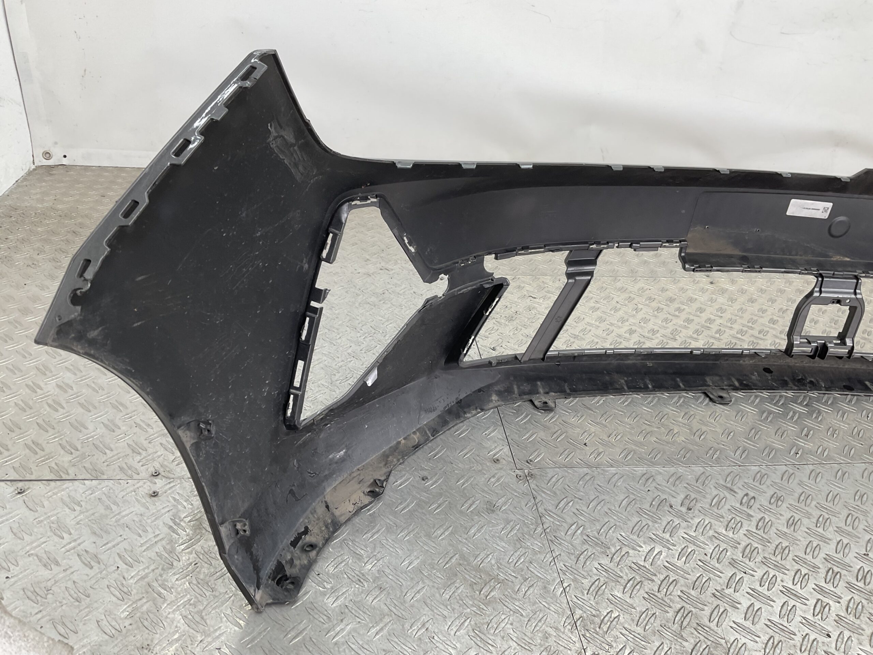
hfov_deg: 61.7
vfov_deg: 48.2
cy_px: 328
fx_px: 731
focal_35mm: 29
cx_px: 436
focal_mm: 3
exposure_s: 1/100
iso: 20
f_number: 1.8
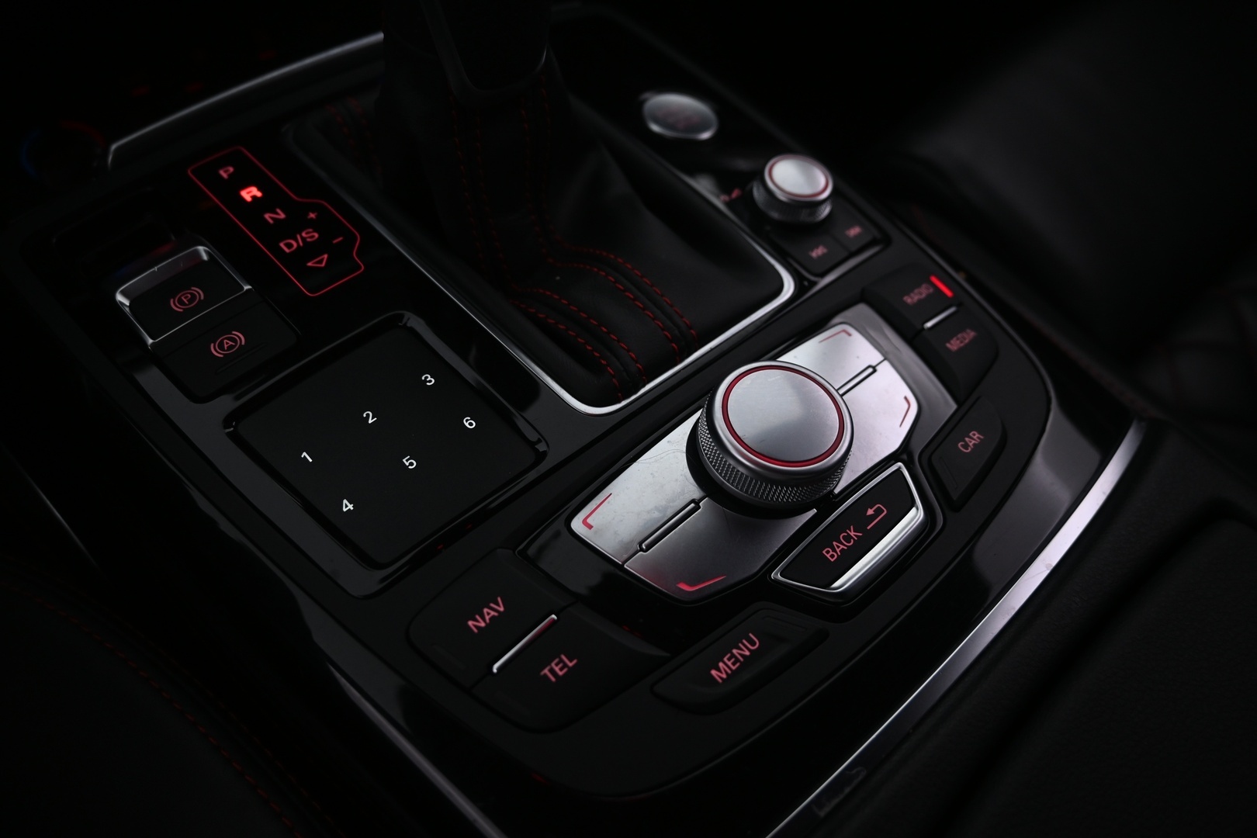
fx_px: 943
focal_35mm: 27
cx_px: 628
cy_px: 419
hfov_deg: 67.4
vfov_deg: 47.9
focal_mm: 18
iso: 500
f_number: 3.5
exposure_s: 1/30
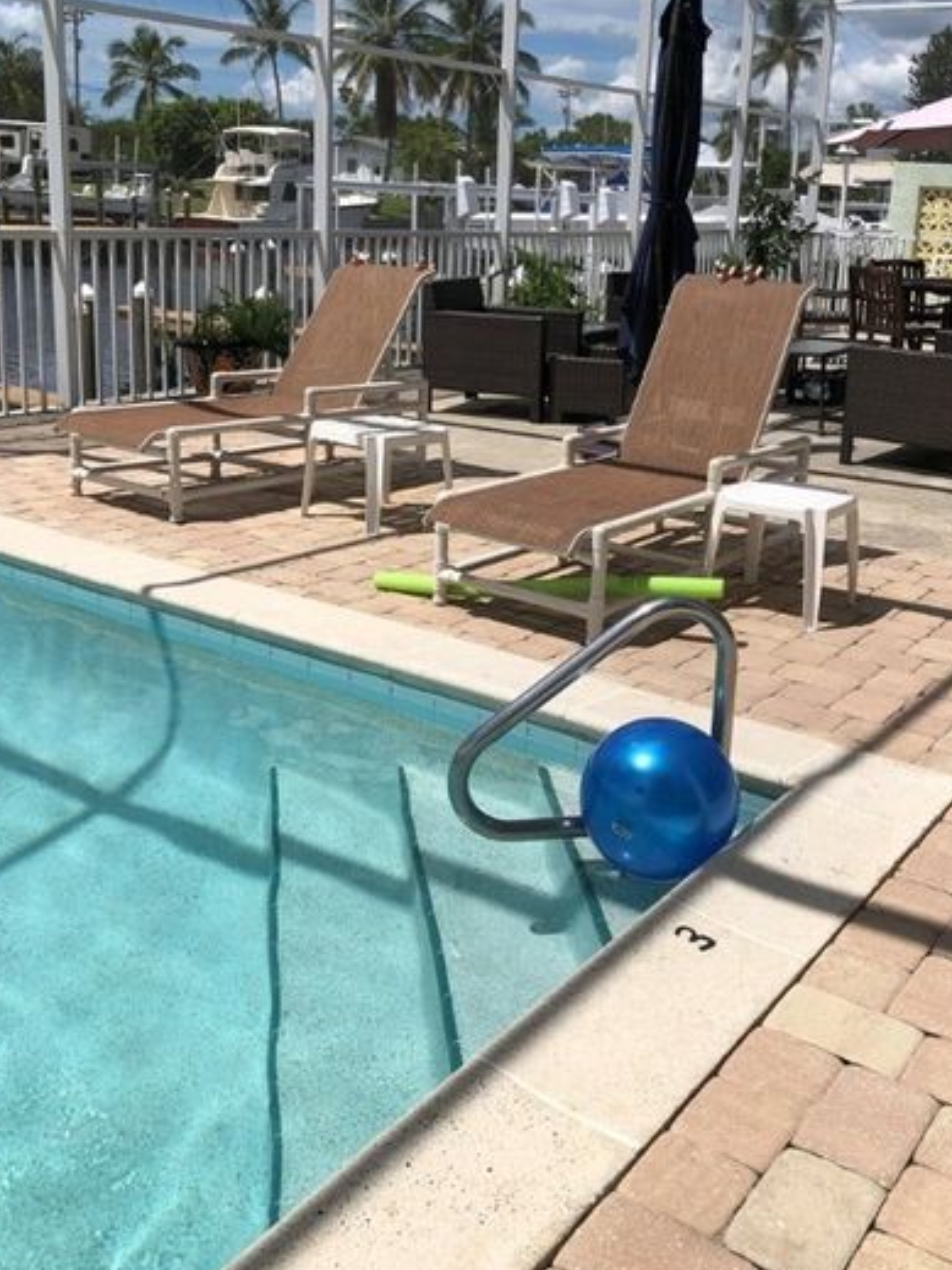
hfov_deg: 39.5
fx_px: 1321
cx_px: 578
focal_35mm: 36
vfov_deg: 51.2
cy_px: 537
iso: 25
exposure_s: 1/3003
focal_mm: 3.99
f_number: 1.8
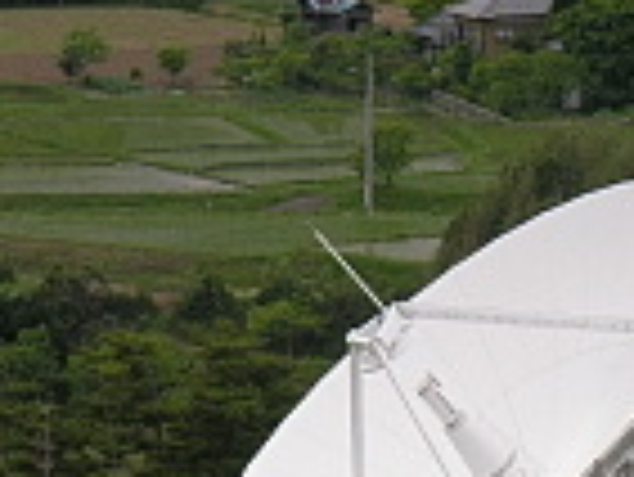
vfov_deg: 2.5
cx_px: 931
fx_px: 10944
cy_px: 626
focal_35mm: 597
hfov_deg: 3.3
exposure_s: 1/164
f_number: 7.1
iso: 100
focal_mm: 44.5
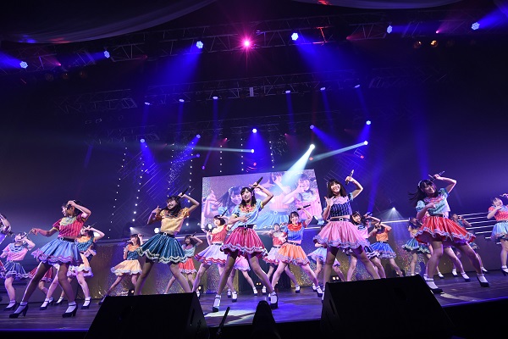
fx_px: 226
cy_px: 170
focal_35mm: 16
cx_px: 254
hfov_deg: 96.7
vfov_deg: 73.7
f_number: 5
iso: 2000
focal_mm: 16
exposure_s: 1/500
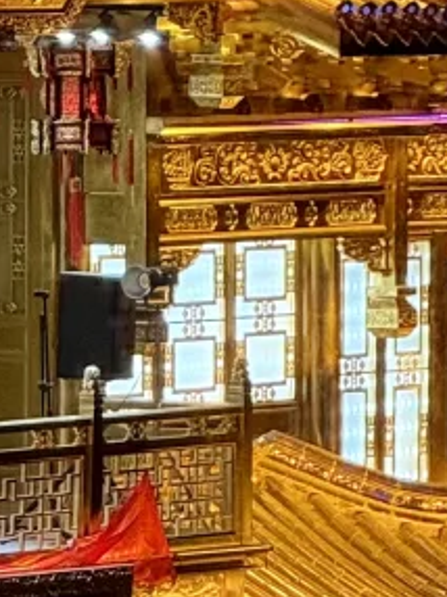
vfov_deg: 3.3
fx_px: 10432
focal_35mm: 605
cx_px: -533
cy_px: 186
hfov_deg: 2.4
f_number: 2.8
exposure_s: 1/120
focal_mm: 15.66
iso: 125
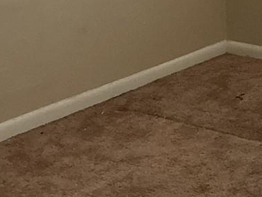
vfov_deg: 11.6
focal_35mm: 121
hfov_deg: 14.2
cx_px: 489
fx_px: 917
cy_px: -116
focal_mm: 3
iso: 80
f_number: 1.8
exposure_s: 1/60
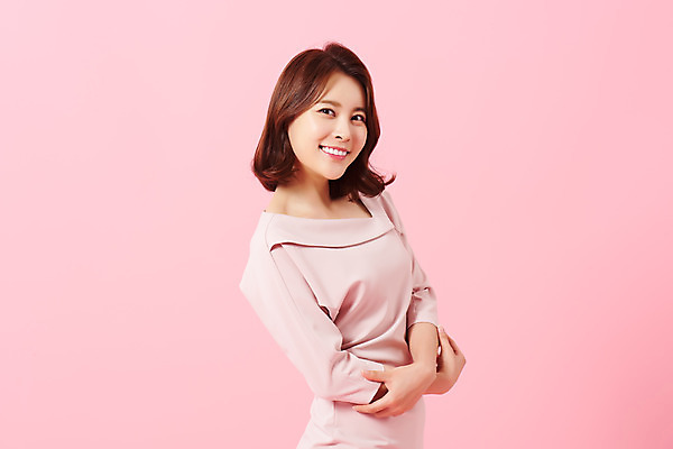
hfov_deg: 16.8
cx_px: 336
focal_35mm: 122
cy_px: 224
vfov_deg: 11.2
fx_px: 2281
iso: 100
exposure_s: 1/125
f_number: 16
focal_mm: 122
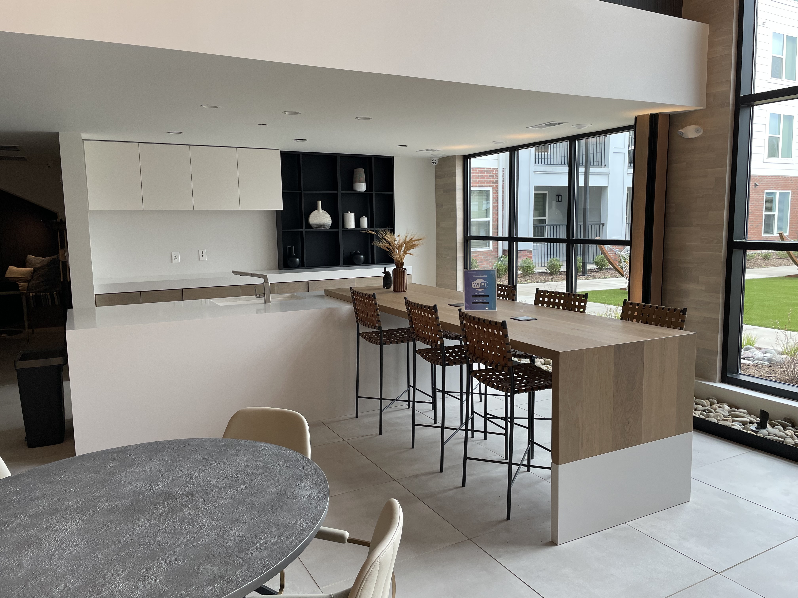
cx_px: 399
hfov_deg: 67.3
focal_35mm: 26
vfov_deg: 53.1
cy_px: 299
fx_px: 599
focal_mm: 4.2
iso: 80
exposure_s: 1/120
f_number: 1.6
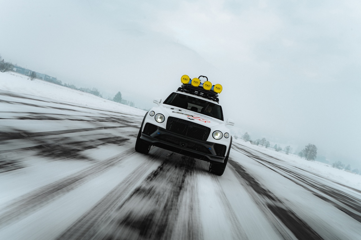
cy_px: 120
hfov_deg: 54.4
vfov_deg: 37.8
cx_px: 180
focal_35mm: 35
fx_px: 351
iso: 100
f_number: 13
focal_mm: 35
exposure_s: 1/30
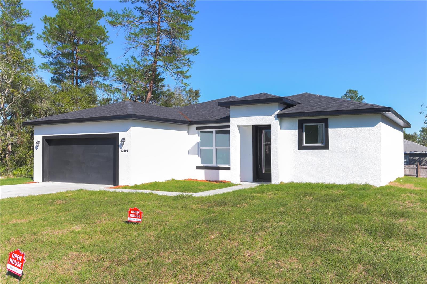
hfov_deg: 58.8
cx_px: 214
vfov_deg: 41.0
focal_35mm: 32
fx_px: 379
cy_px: 142
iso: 100
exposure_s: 1/80
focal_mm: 32
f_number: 13
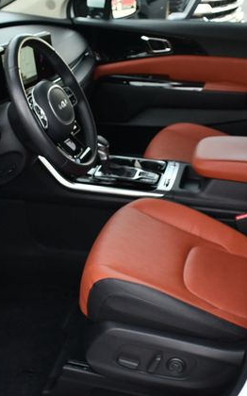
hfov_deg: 23.1
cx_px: 115
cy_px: 199
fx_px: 604
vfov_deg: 36.3
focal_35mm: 56
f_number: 5
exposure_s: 1/250
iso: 400
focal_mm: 18
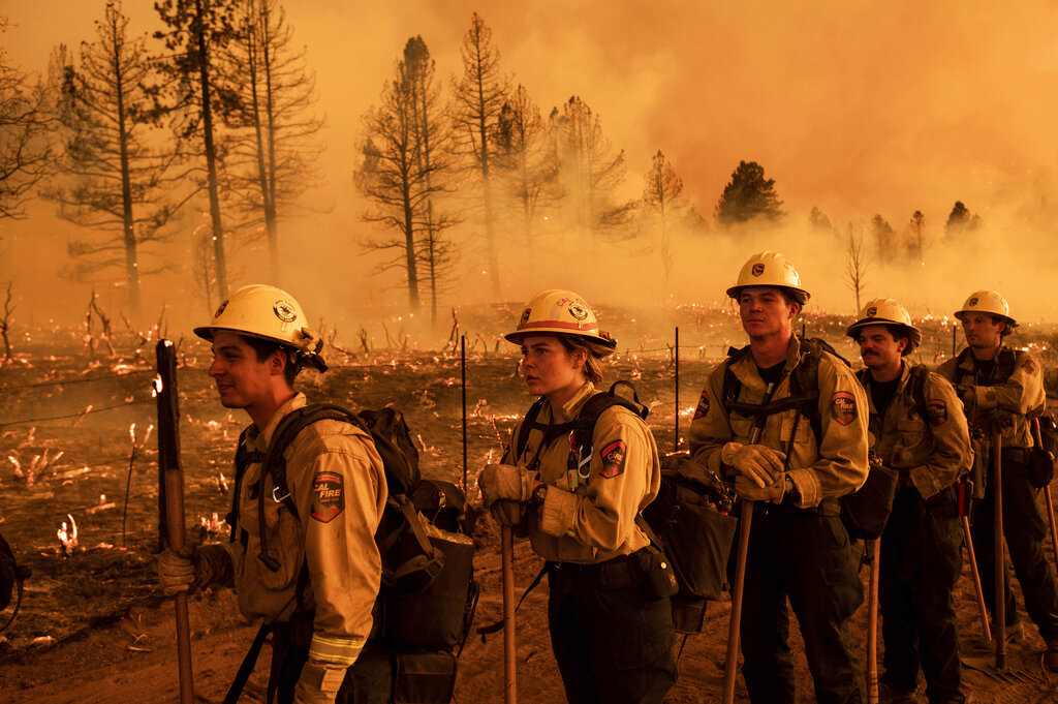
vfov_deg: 43.5
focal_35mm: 30
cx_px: 529
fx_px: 881
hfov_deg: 62.0
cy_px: 352
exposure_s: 1/180
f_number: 4.8
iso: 2200
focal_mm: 30
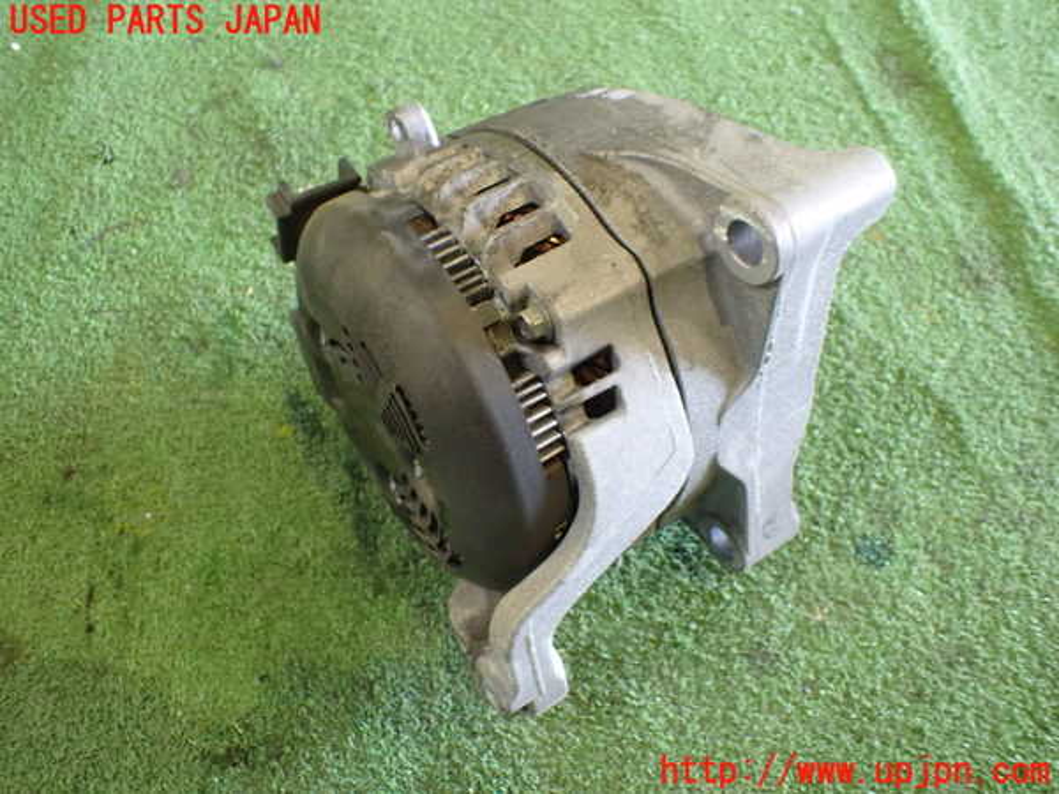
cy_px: 397
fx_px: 918
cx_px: 530
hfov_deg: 60.0
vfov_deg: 46.8
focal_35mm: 30
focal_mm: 5.4
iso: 800
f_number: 2.3
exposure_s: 1/50
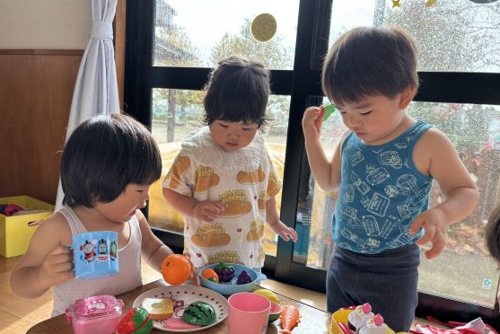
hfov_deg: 65.4
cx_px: 248
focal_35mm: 28
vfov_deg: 46.4
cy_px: 185
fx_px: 389
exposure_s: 1/240
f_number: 1.6
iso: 40
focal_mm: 5.96
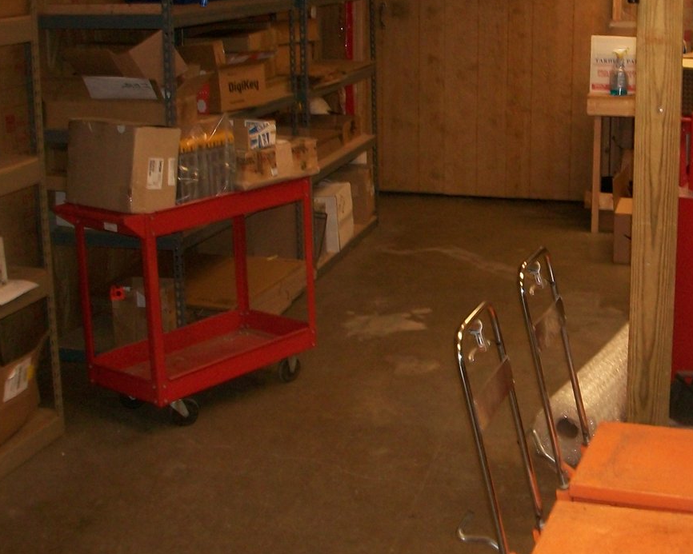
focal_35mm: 58
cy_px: 167
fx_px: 1190
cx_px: 508
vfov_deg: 26.0
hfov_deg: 32.0
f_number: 2.8
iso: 120
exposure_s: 1/60
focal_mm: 5.7
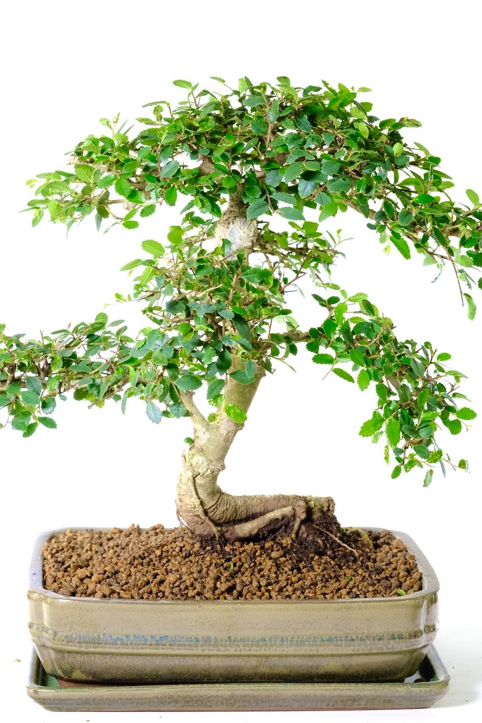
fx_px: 1907
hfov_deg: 14.4
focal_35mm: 95
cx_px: 241
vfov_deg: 21.5
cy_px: 362
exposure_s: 1/25
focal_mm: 63
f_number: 10
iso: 2000
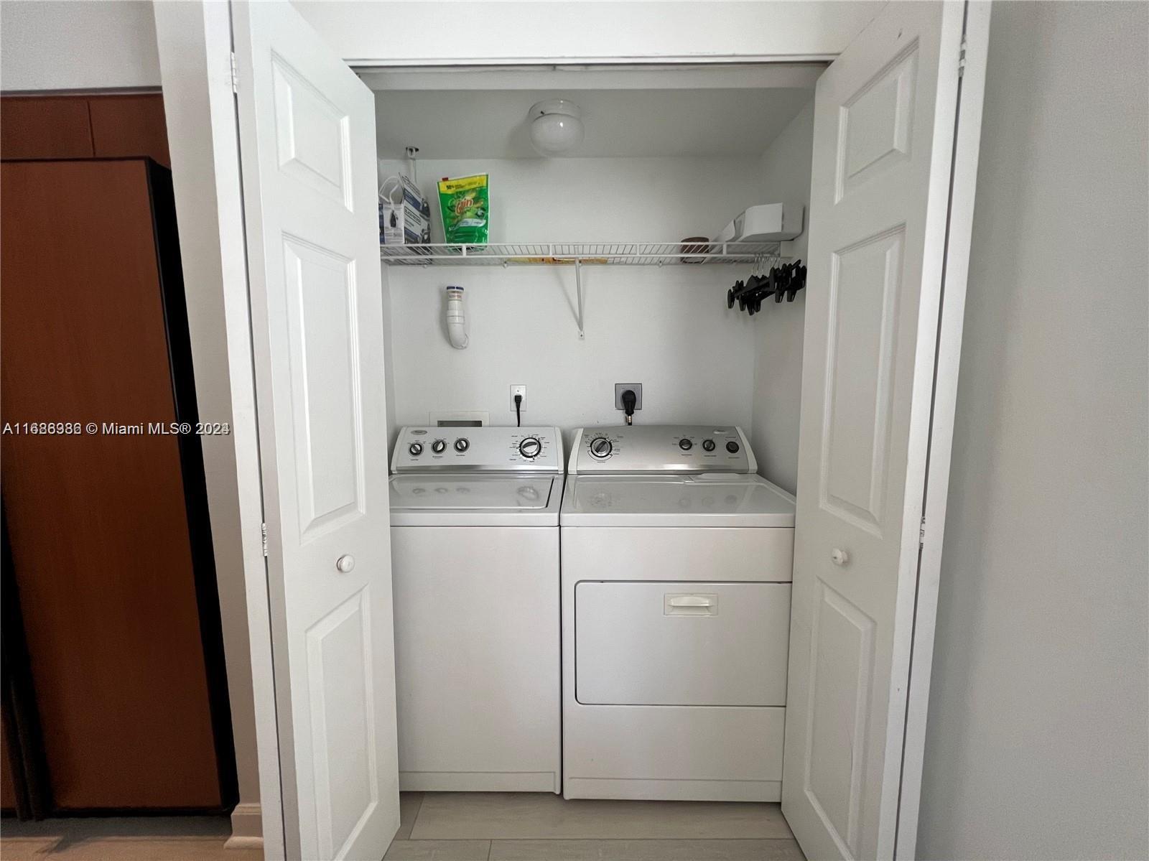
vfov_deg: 89.9
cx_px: 574
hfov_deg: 106.2
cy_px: 430
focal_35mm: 13
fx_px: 431
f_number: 1.8
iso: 200
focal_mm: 1.57
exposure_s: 1/120
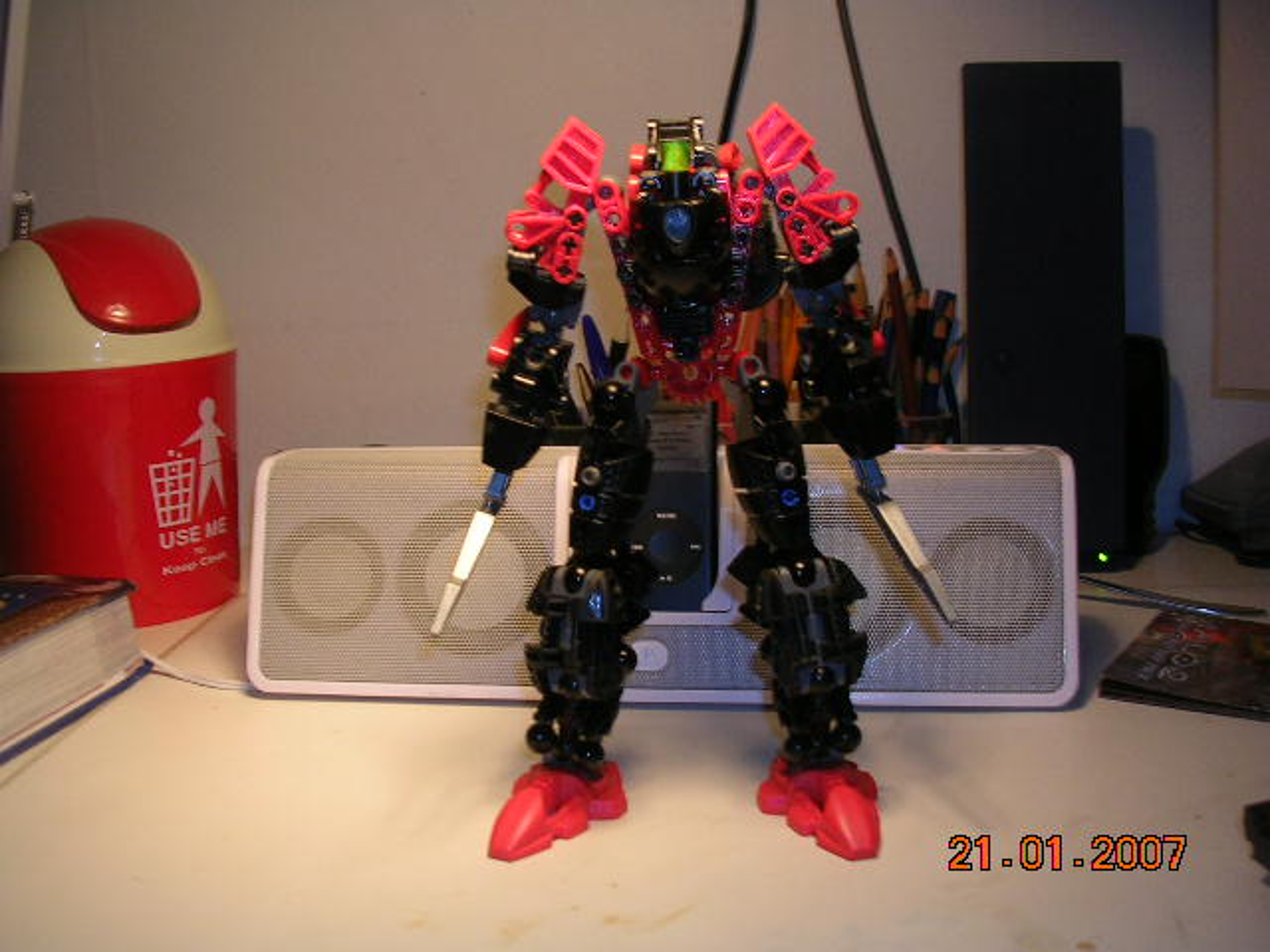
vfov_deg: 37.7
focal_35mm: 38
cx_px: 635
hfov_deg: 49.0
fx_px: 1394
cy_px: 476
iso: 50
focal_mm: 5.8
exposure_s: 1/30
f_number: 2.8
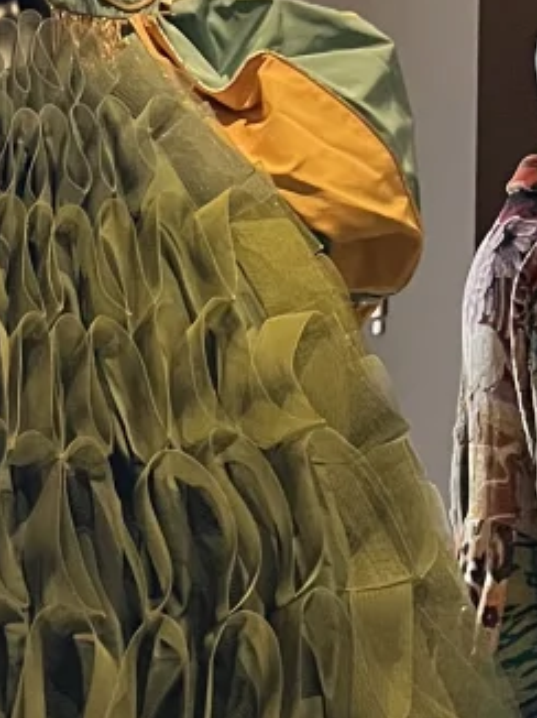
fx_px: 2382
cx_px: -2
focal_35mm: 115
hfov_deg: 12.7
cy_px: 542
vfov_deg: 17.0
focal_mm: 5.1
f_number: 1.6
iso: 500
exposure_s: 1/41
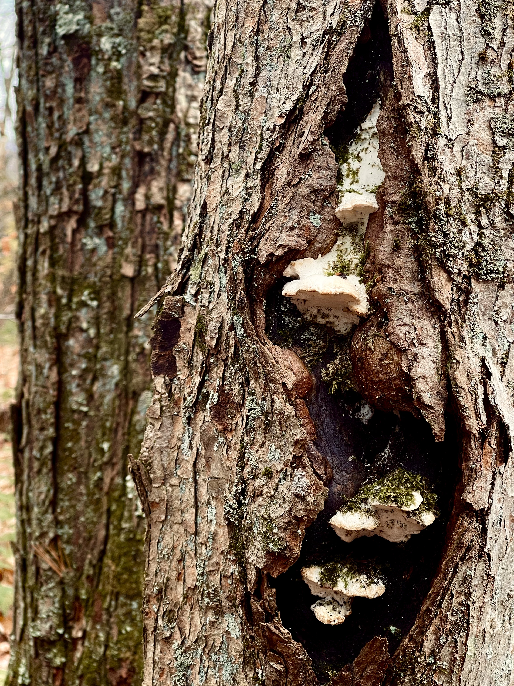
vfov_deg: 29.4
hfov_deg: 22.3
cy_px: 343
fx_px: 1307
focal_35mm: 66
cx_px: 250
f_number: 2.2
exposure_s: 1/99
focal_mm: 7.5
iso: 50
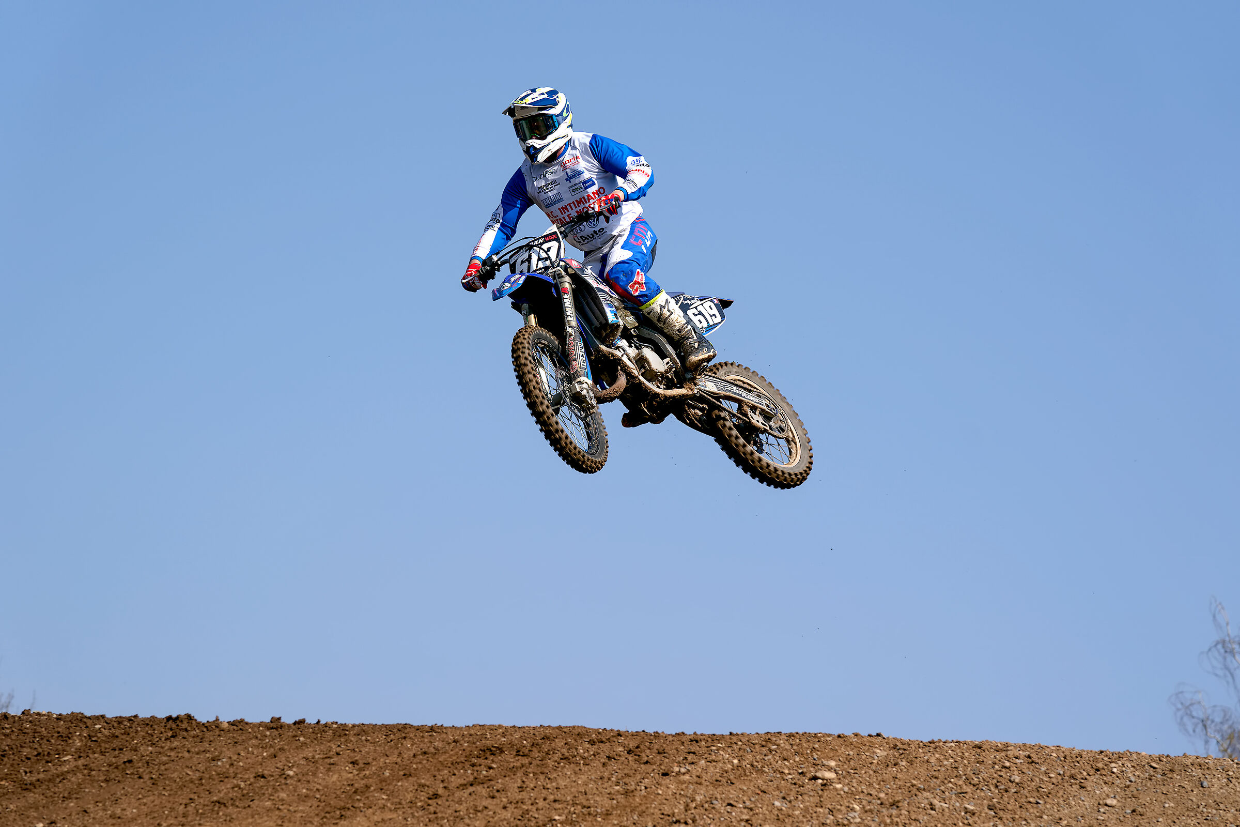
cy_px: 414
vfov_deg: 9.3
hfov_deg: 14.0
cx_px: 620
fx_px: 5063
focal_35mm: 147
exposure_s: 1/1250
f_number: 6.3
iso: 160
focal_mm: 147
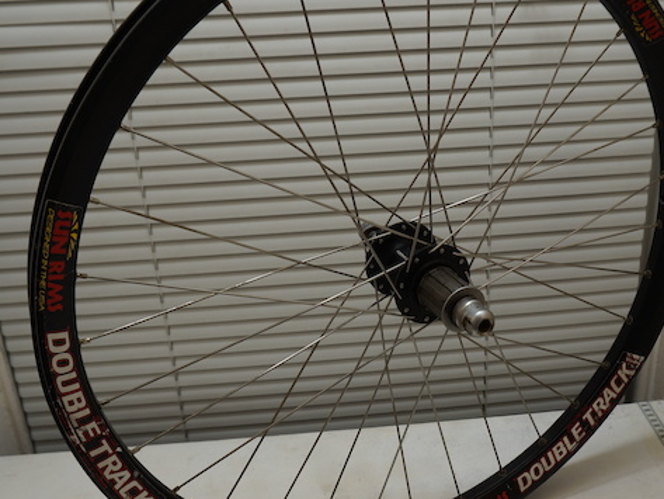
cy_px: 260
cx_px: 401
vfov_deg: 36.8
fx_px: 748
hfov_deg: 47.5
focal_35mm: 39
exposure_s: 1/160
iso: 200
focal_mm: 16
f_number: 4
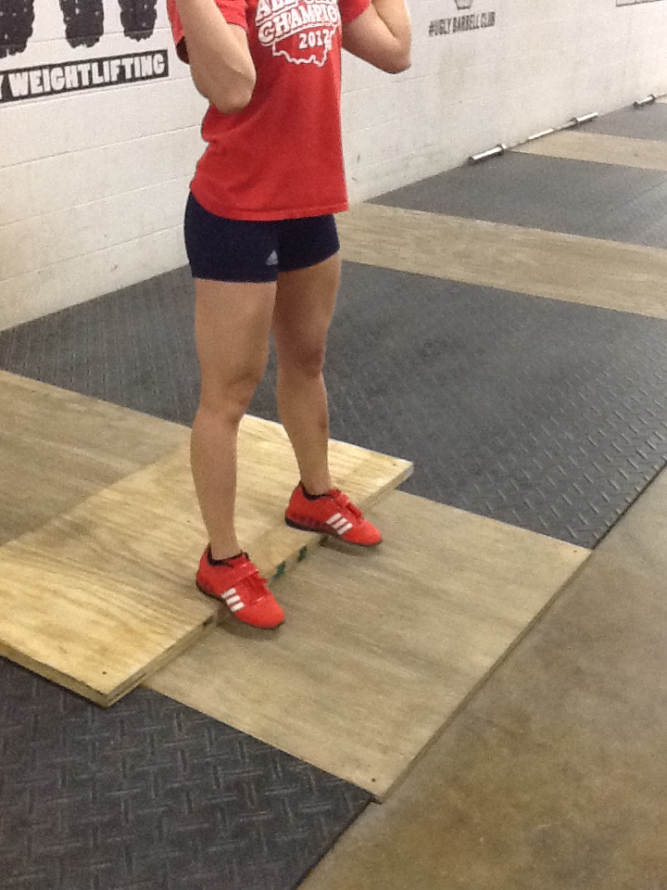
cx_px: 334
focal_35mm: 44
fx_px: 1130
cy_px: 445
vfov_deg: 42.9
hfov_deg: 32.9
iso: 200
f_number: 2.4
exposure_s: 1/30
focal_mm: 2.03
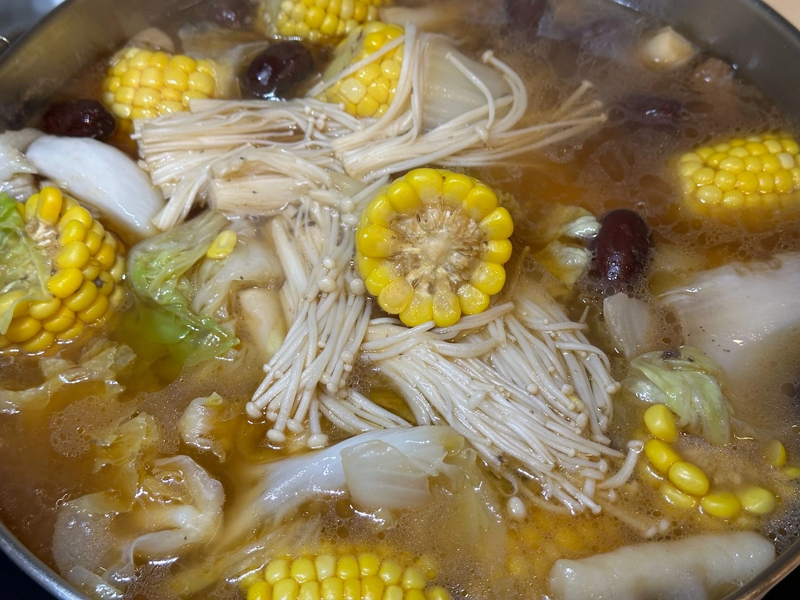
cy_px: 300
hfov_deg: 39.7
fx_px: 1109
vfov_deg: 30.3
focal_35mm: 48
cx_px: 400
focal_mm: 6.9
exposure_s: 1/64
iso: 80
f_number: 1.8
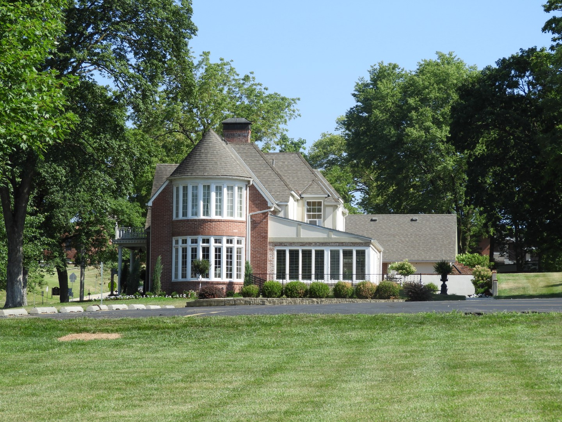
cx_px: 281
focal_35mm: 115
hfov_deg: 17.1
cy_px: 211
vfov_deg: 12.9
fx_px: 1867
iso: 100
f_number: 5
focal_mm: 20.6
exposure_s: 1/400
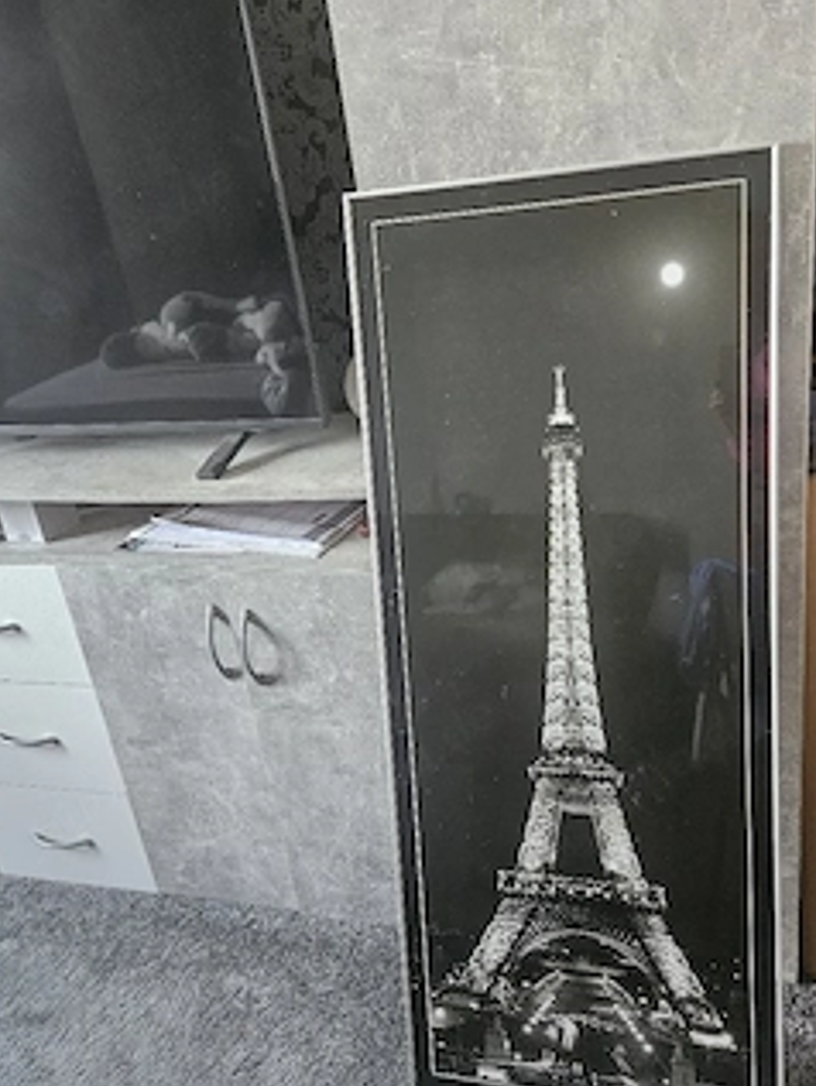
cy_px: 545
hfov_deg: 48.1
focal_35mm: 29
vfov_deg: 61.6
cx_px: 470
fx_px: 911
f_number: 1.8
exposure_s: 1/101
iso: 1000
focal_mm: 5.4
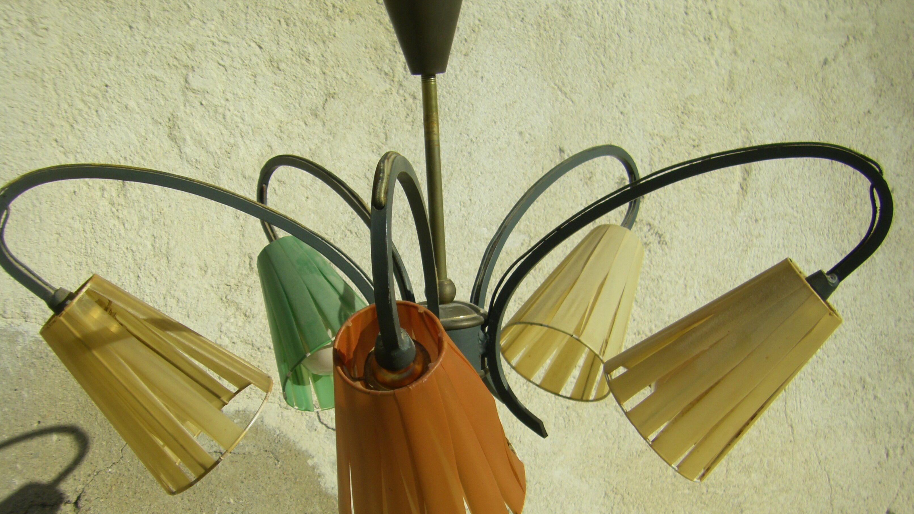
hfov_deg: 48.4
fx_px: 1018
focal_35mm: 42
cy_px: 327
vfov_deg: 28.2
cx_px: 454
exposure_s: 1/400
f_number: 7
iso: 64
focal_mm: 6.3
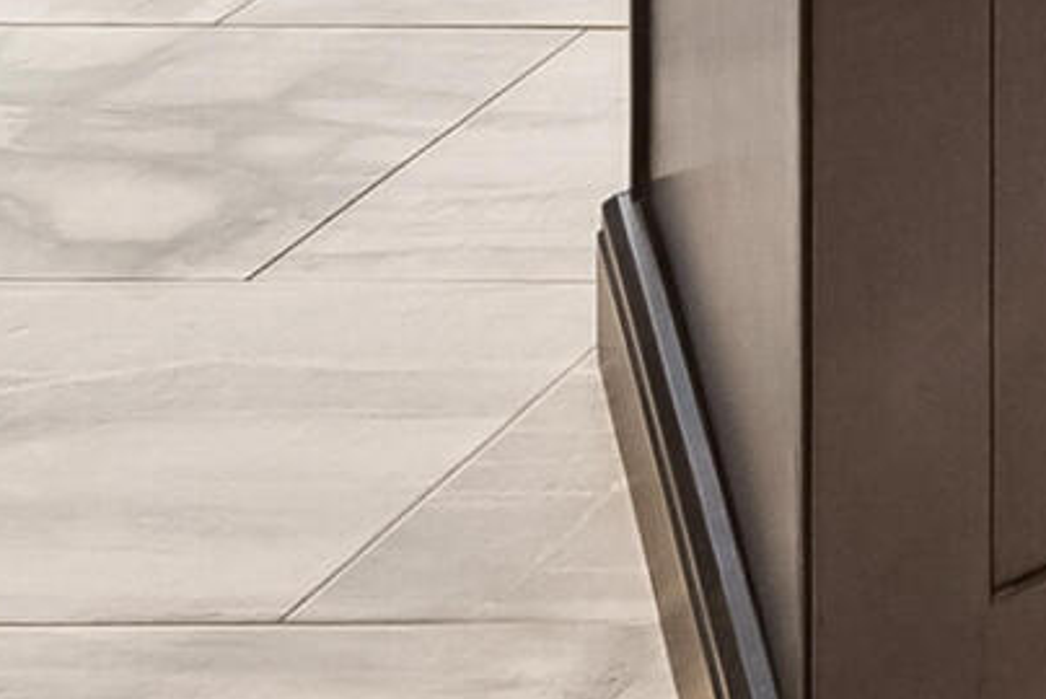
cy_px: -1657
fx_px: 2588
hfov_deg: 12.6
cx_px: 2918
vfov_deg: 9.7
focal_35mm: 89
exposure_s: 2
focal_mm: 12
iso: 400
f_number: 8
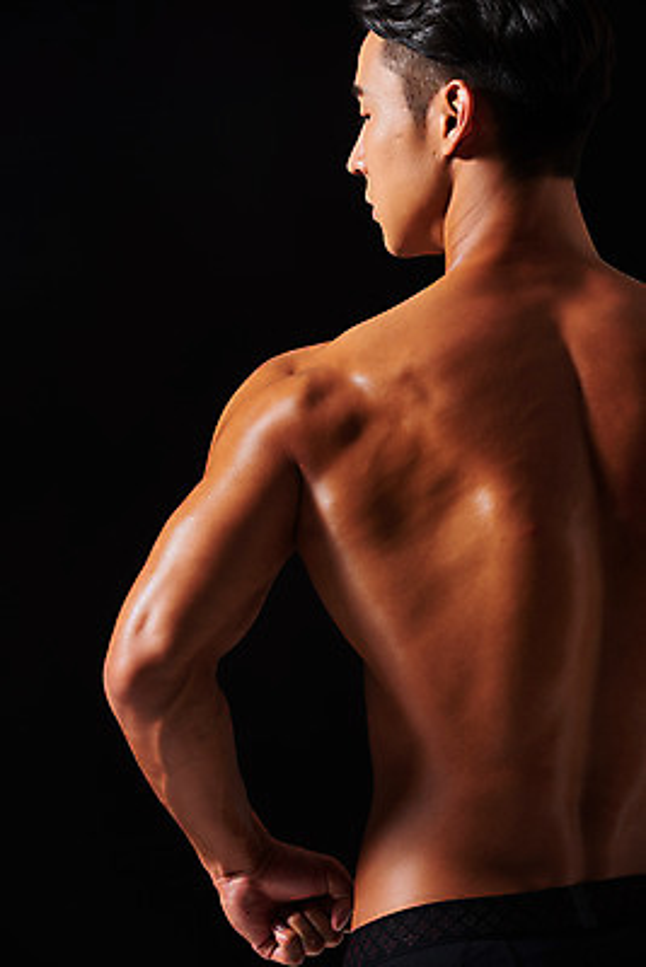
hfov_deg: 6.9
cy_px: 484
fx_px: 5378
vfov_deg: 10.3
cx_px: 323
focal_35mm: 200
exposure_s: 1/125
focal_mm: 200
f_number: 11
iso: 100
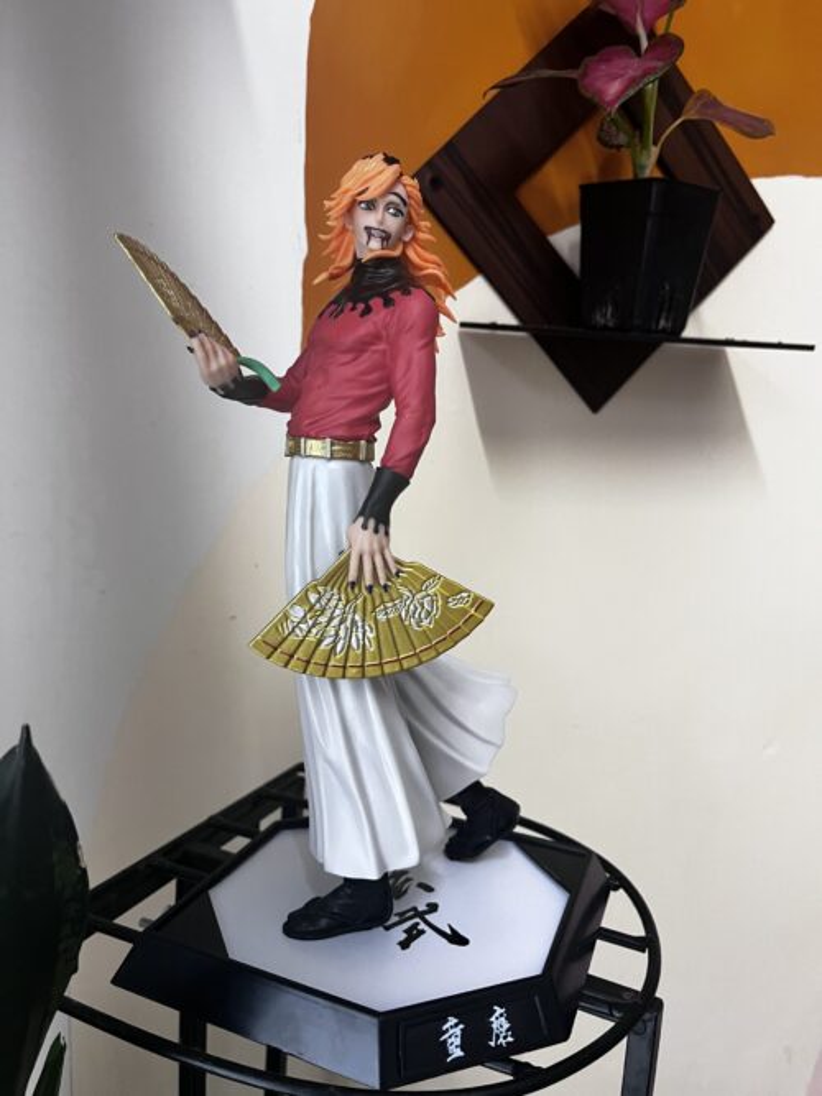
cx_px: 411
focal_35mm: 26
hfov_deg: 53.0
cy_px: 548
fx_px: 823
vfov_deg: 67.3
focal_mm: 5.1
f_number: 1.6
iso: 250
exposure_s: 1/50
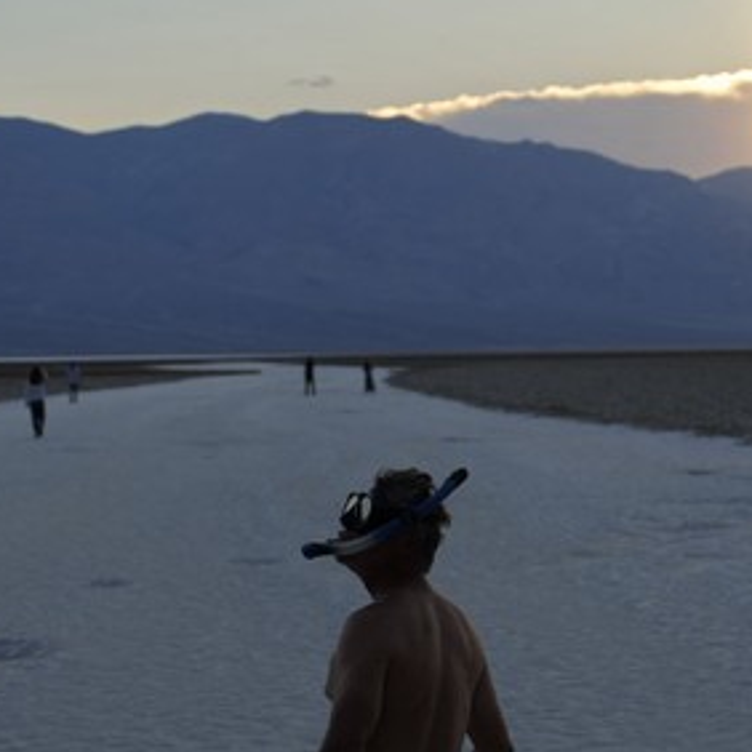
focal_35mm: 95
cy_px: 637
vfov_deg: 18.1
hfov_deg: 18.3
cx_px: 352
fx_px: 2335
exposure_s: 1/800
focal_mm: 35
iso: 125
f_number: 2.8
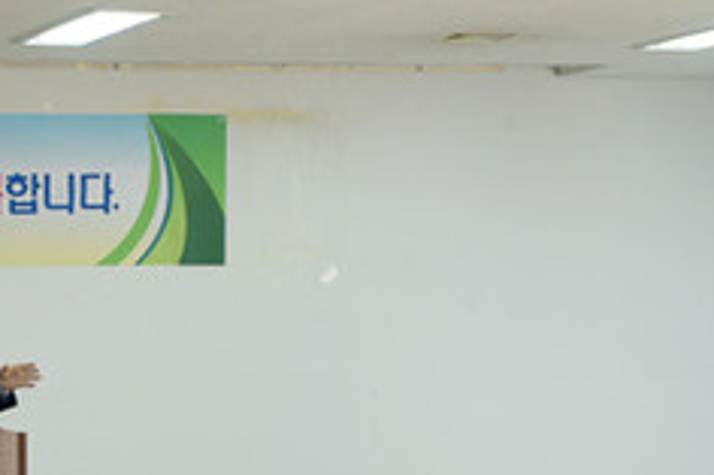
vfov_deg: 7.6
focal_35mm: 178
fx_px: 3528
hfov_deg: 11.4
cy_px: 546
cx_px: -94
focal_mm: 70
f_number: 4.5
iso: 1000
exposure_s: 1/160
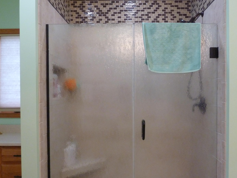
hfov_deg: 58.3
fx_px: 212
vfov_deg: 45.4
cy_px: 99
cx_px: 127
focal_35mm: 31
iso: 400
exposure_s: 1/20
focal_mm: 4.1
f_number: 3.3
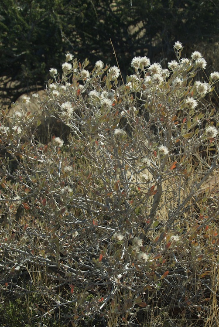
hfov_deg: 24.2
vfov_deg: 35.5
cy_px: 198
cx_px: 123
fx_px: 510
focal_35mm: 56
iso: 200
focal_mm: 28
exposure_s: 1/100
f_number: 9
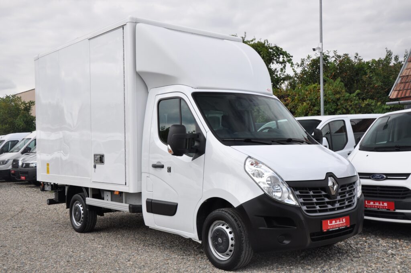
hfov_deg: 49.6
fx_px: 445
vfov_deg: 34.1
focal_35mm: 39
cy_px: 136
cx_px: 206
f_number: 9
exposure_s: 1/320
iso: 500
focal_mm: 26
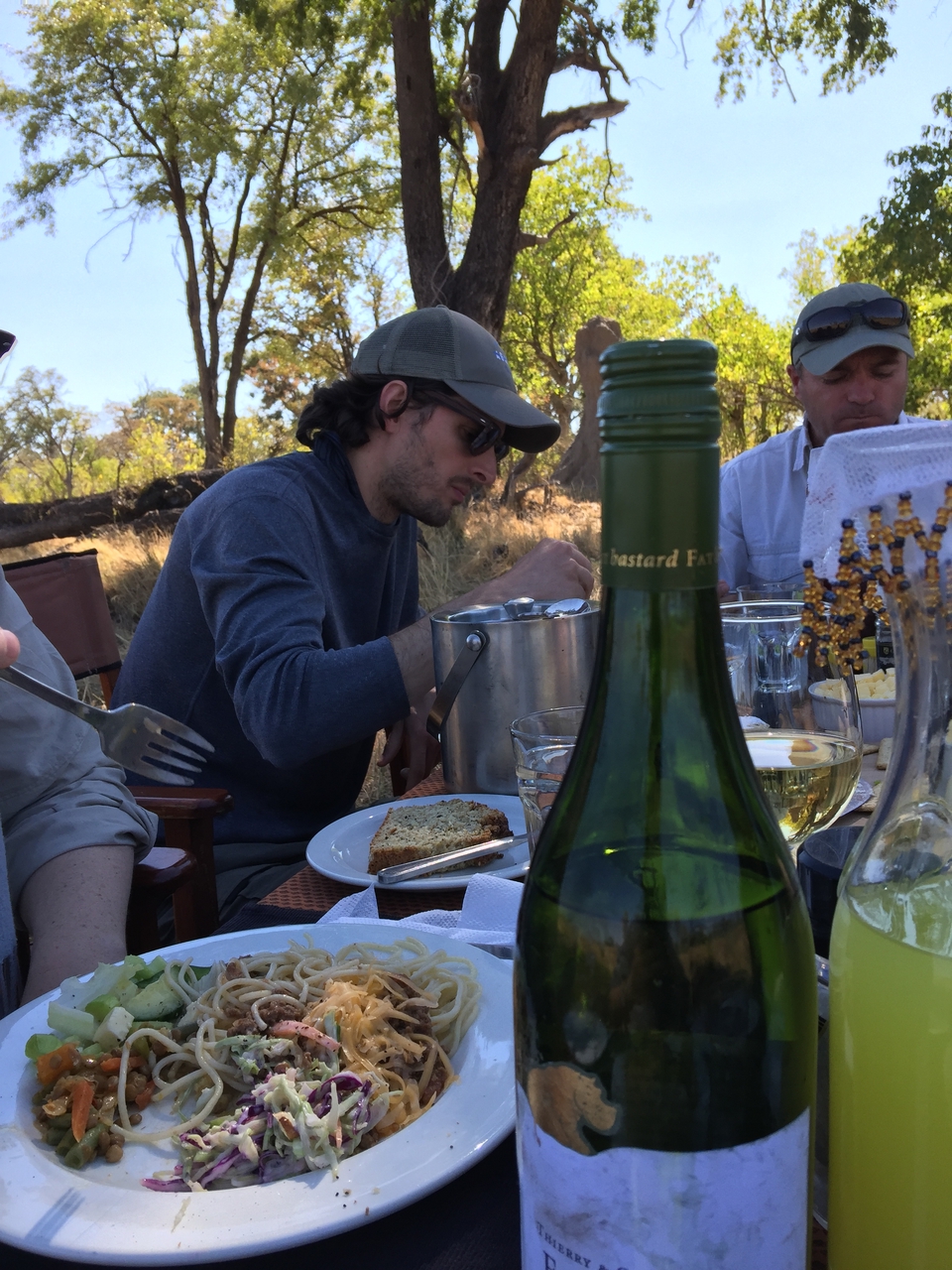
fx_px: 1063
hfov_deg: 48.2
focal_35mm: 29
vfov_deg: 61.7
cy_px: 635
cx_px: 476
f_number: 2.2
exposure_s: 1/618
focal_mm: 4.15
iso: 32
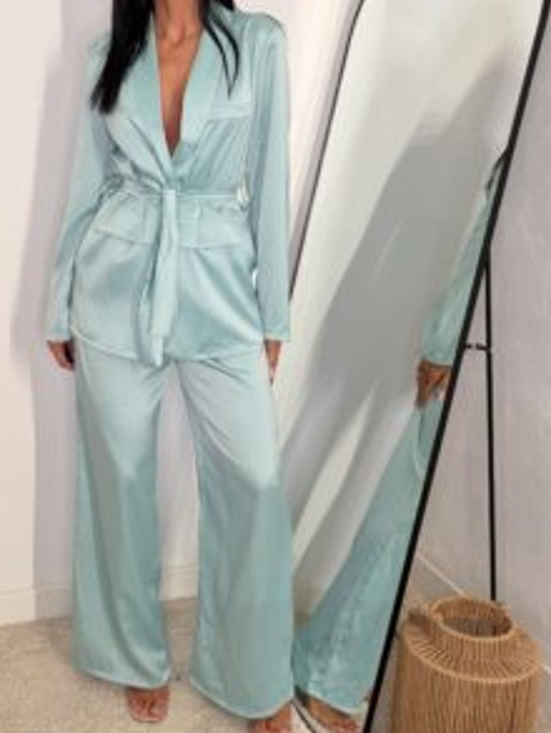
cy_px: 260
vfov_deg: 45.2
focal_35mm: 41
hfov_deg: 35.0
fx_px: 870
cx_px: 205
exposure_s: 1/61
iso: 64
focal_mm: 2.71
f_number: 1.9
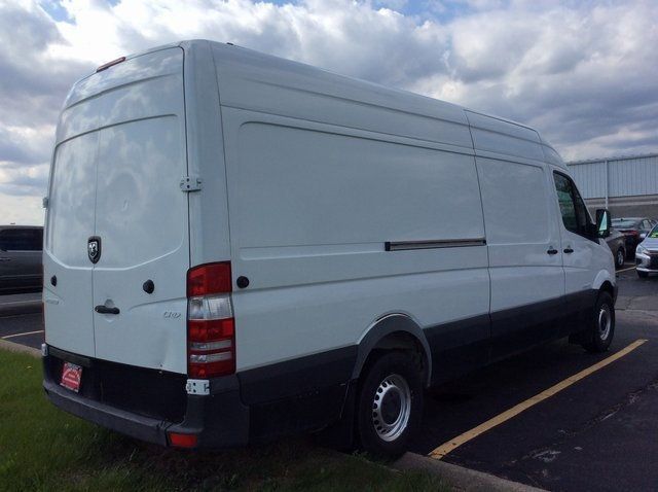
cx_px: 329
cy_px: 246
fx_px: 607
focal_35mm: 32
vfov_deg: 44.1
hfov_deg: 56.9
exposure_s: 1/1789
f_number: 2.4
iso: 32
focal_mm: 3.3
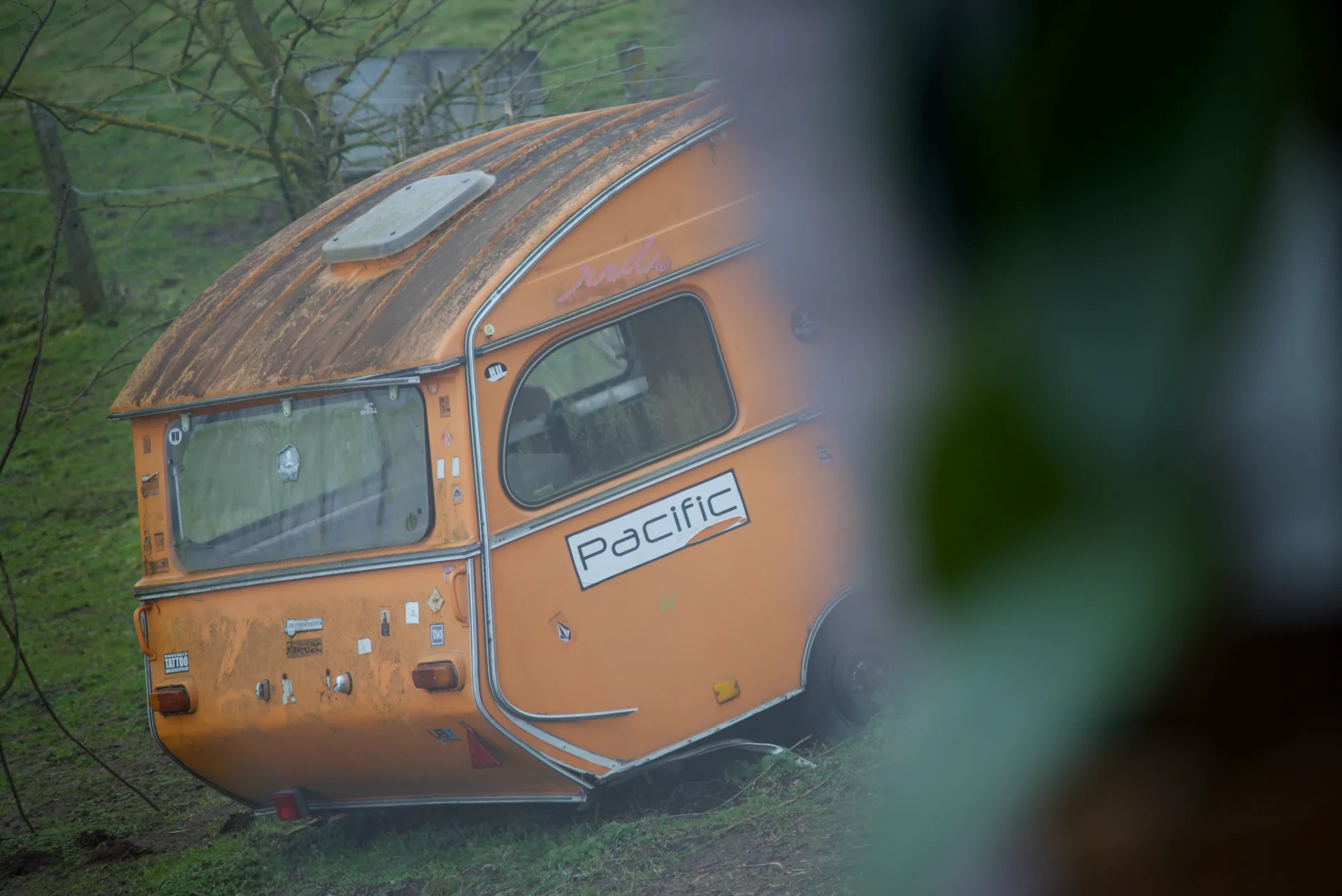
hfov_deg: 9.8
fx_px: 7831
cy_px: 448
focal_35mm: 210
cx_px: 671
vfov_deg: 6.5
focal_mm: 210
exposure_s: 1/500
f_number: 4
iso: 640
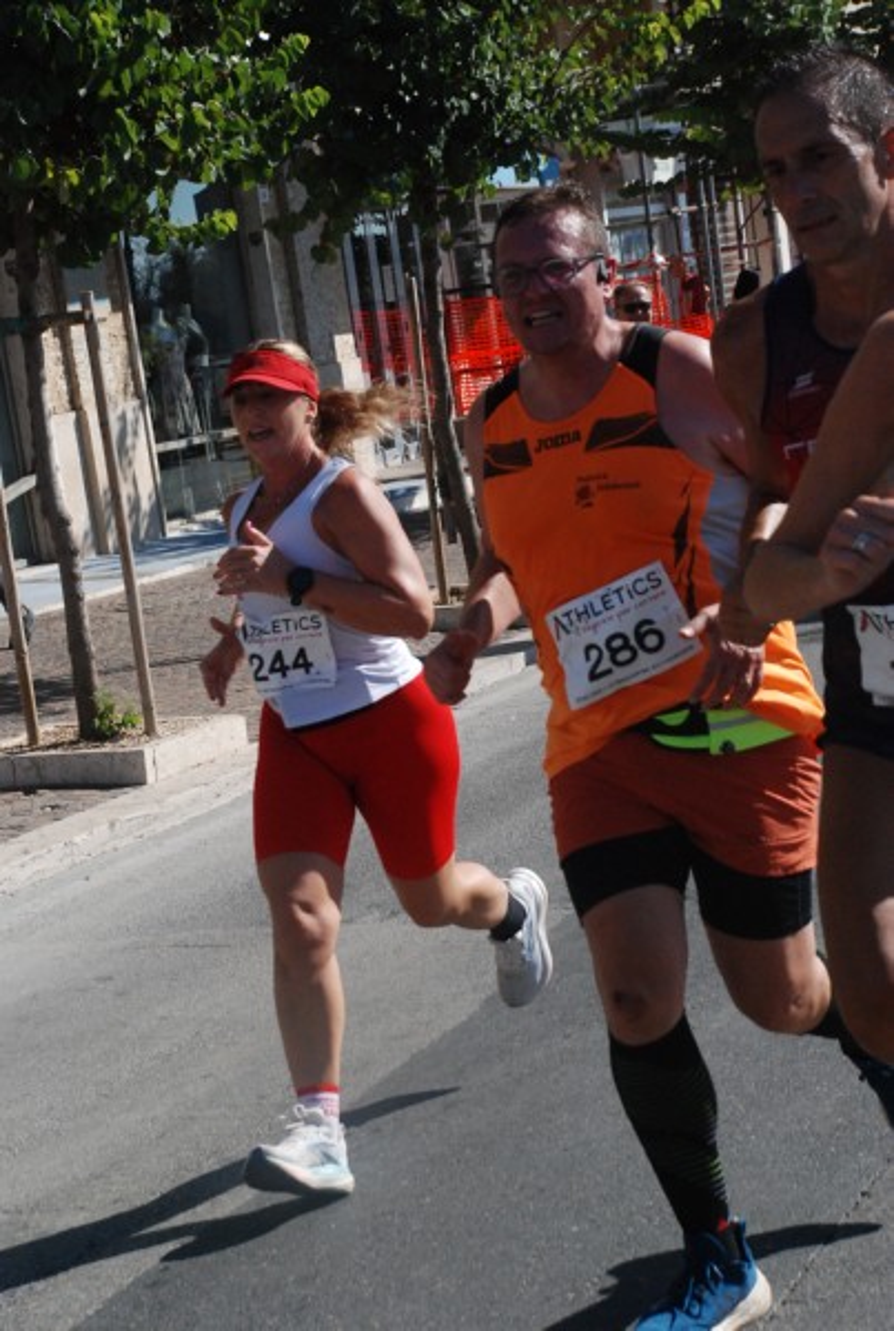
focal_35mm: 93
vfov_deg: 21.9
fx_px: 3446
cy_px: 666
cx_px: 447
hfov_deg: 14.8
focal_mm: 62
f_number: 8
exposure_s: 1/2000
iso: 1000
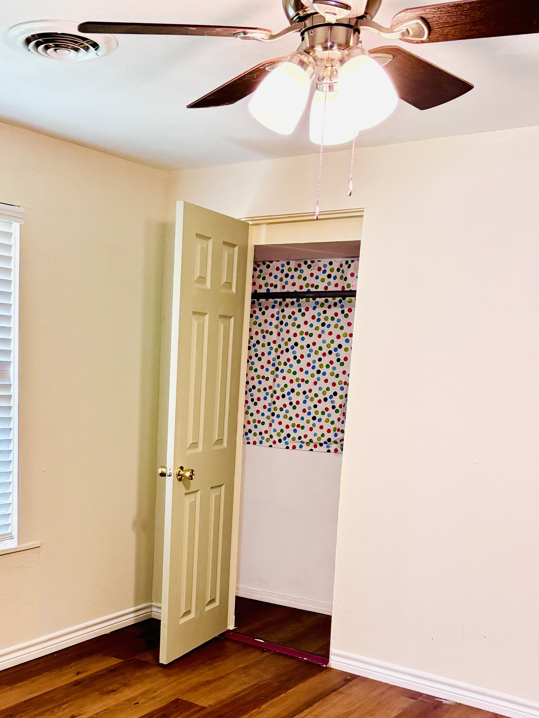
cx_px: 156
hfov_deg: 34.6
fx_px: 851
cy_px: 504
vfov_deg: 44.8
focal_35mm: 41
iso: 125
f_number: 1.6
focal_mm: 5.96
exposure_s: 1/60
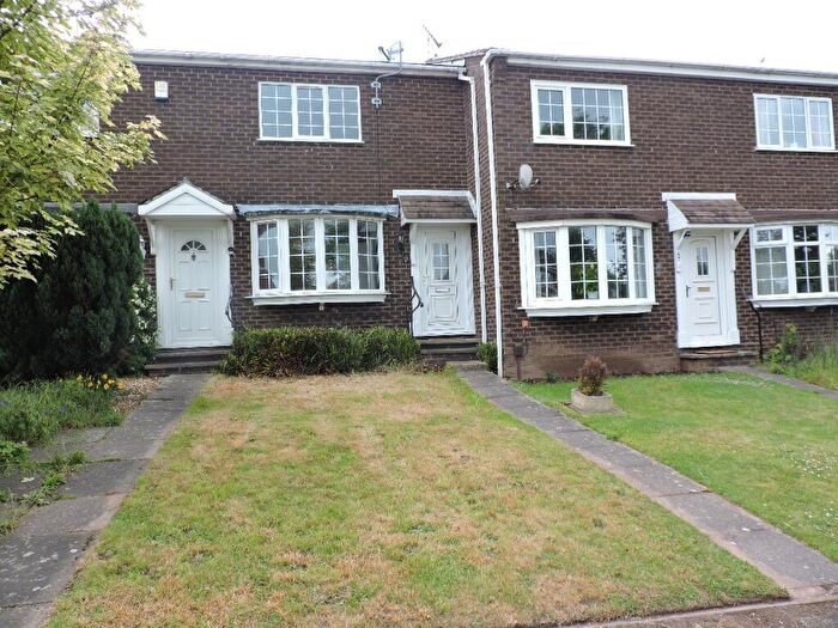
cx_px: 419
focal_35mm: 24
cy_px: 314
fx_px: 581
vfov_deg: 56.8
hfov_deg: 71.6
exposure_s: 1/125
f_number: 3
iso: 100
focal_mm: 4.3
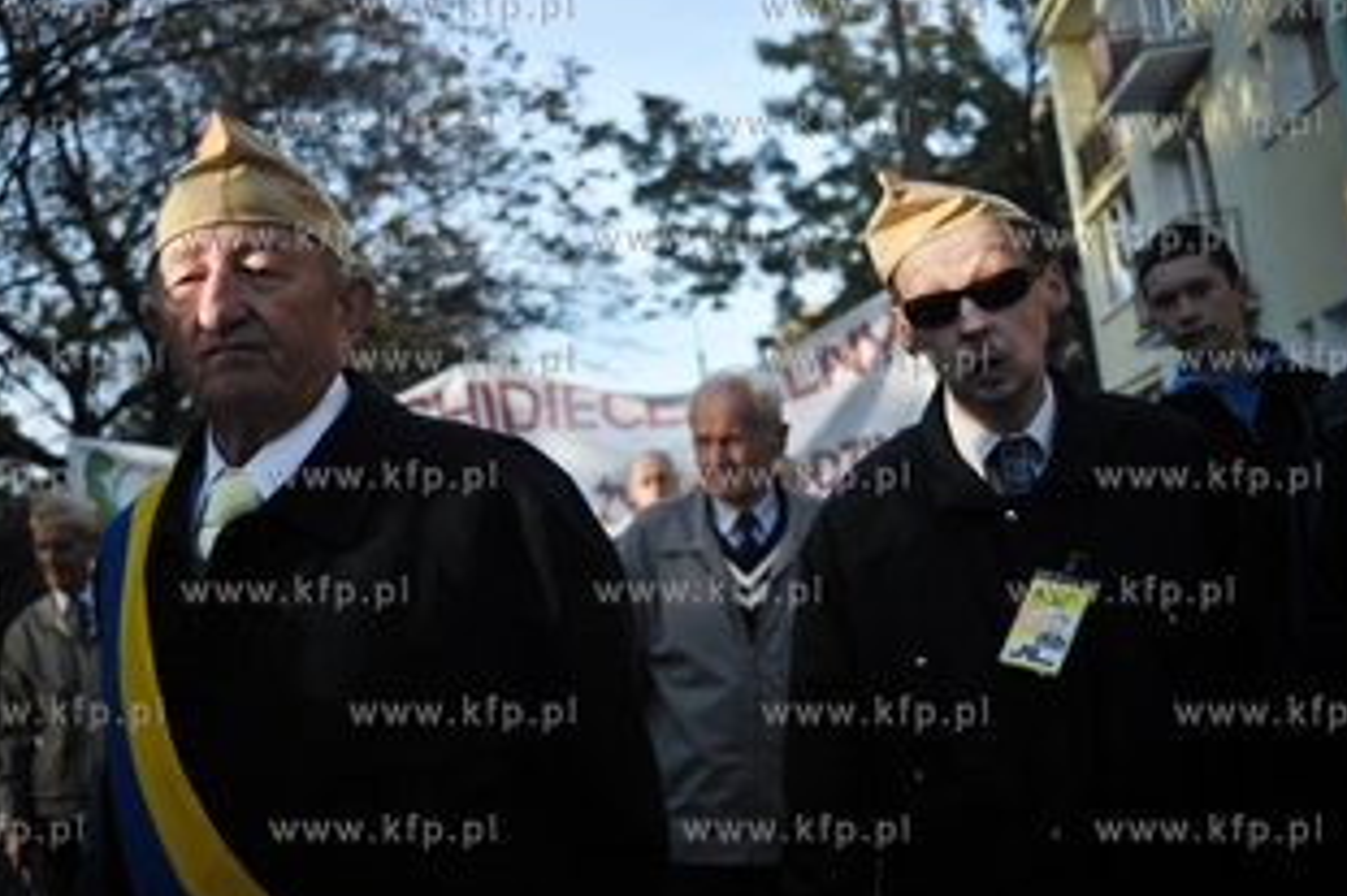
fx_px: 1683
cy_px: 416
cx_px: 615
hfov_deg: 43.6
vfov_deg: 29.8
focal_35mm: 45
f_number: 3.3
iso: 400
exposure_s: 1/2000
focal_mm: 35
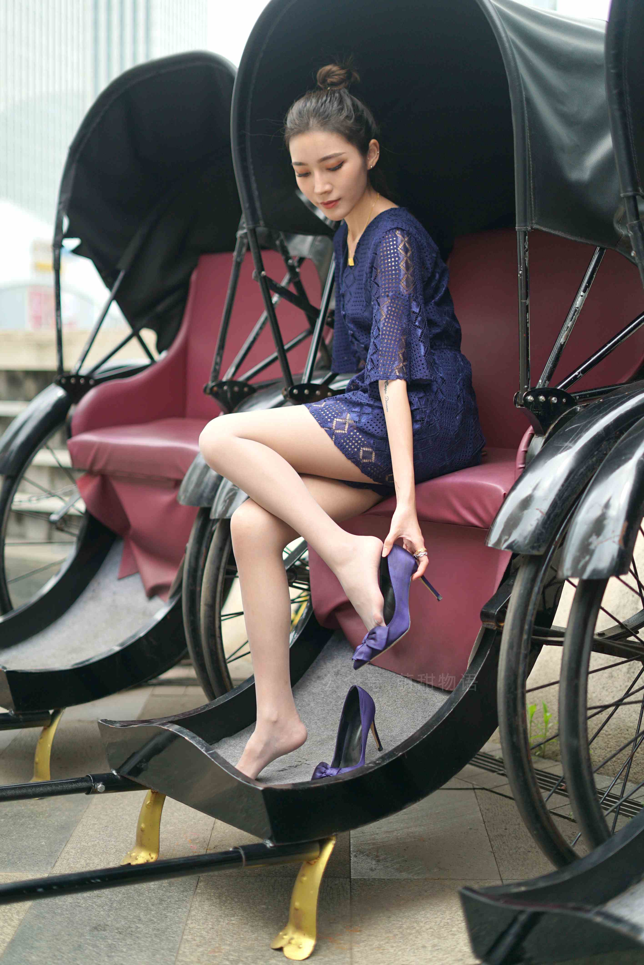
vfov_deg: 39.6
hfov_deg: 27.0
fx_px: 1340
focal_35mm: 50
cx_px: 322
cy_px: 482
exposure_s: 1/2000
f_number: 1.8
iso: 200
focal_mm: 50
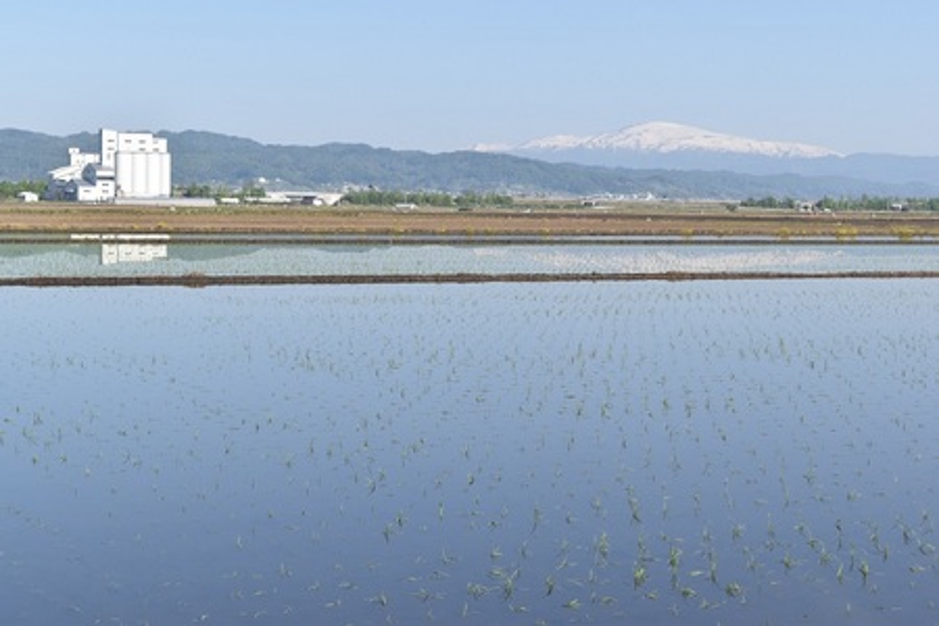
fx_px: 1800
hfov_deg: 29.2
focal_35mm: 69
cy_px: 313
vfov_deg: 19.7
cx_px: 470
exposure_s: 1/500
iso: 400
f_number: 11
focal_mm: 46
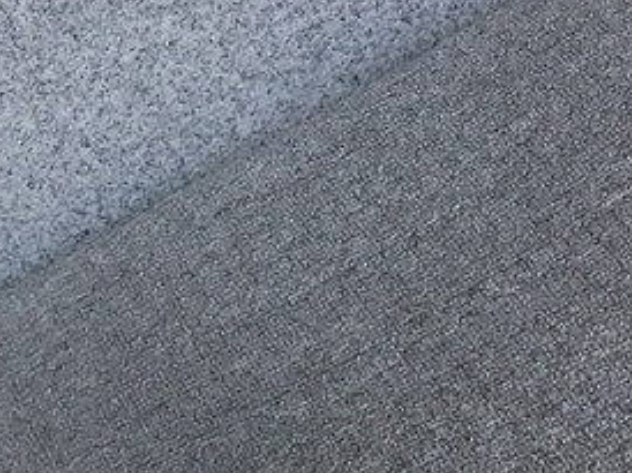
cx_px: -323
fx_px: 1861
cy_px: 453
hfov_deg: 17.3
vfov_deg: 14.3
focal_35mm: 102
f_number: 2.4
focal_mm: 3.3
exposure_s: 1/586
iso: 25
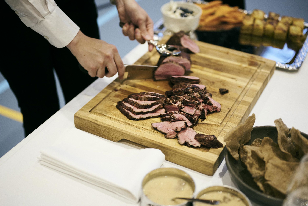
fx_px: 436
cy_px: 103
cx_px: 153
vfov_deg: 26.5
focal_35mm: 51
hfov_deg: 38.9
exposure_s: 1/160
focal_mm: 50
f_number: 1.8
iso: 800
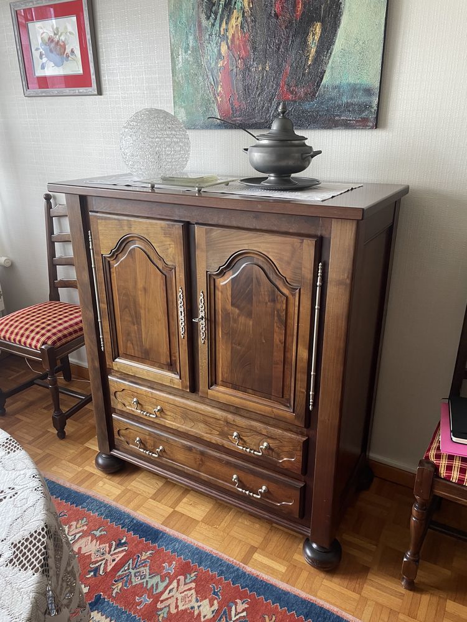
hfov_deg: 53.1
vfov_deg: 67.3
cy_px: 311
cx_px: 234
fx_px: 468
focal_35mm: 26
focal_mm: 4.2
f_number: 1.6
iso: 125
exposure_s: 1/65
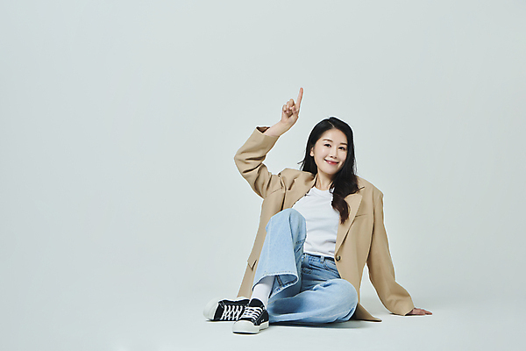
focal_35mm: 70
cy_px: 176
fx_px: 1023
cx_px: 263
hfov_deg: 28.8
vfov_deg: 19.5
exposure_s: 1/125
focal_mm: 70
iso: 100
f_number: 11
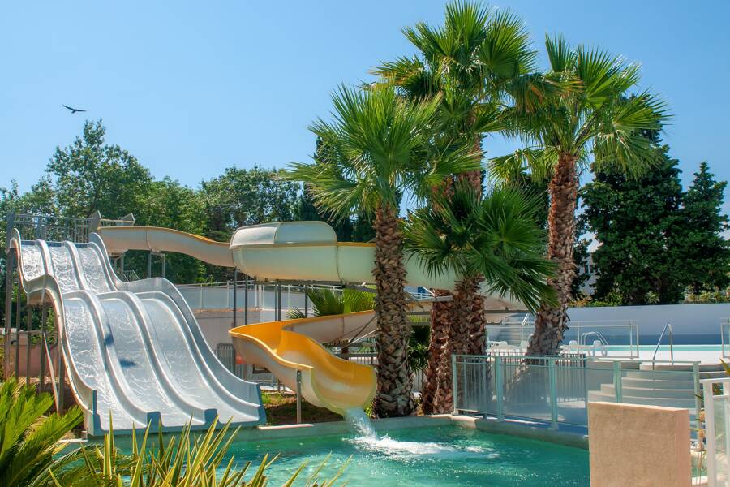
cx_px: 365
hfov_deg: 53.1
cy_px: 244
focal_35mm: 36
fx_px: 730
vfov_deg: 36.9
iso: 200
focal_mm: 24
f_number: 11
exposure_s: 1/250
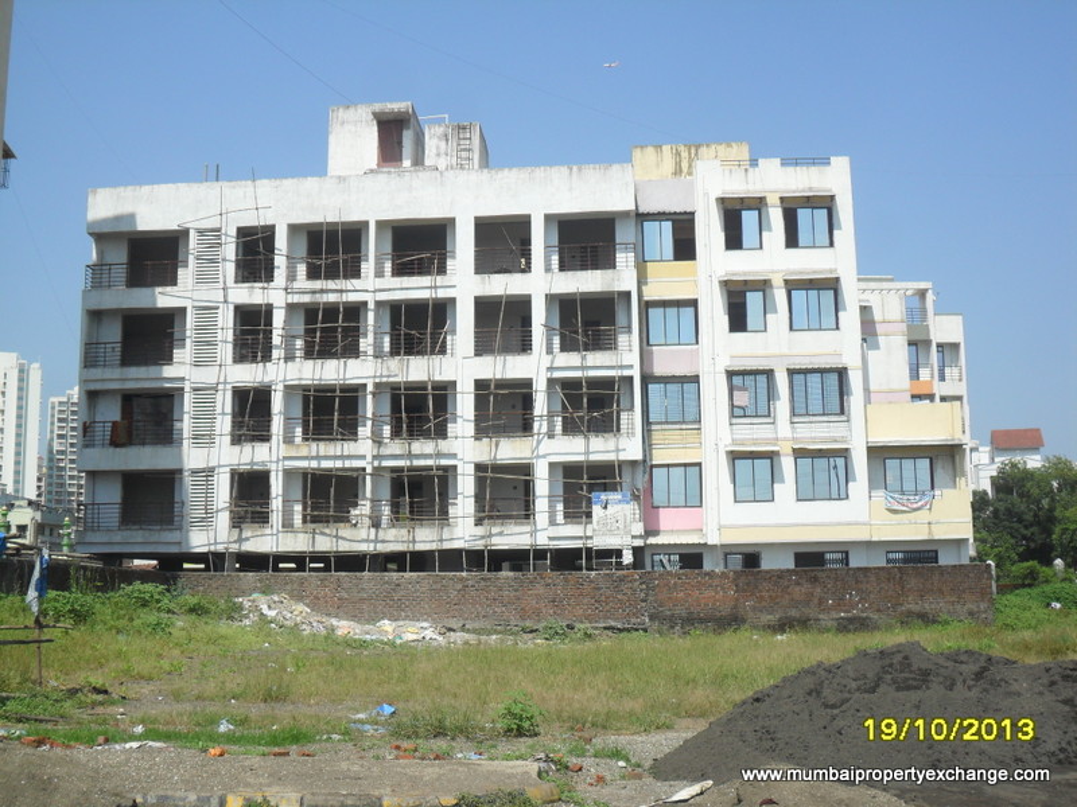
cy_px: 404
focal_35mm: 44
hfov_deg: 42.9
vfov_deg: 32.9
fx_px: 1369
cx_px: 538
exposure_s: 1/1000
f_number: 4.5
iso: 100
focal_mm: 7.8
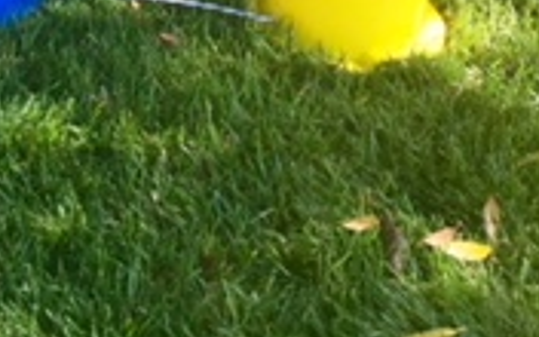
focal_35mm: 112
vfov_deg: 10.7
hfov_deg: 17.9
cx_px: -70
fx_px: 1645
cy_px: -346
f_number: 2.2
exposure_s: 1/120
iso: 32
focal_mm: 4.15
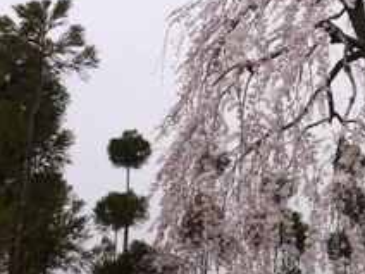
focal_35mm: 72
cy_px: 155
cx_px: 384
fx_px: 759
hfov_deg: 25.4
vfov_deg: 20.4
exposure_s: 1/400
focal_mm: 17
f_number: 7.1
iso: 100
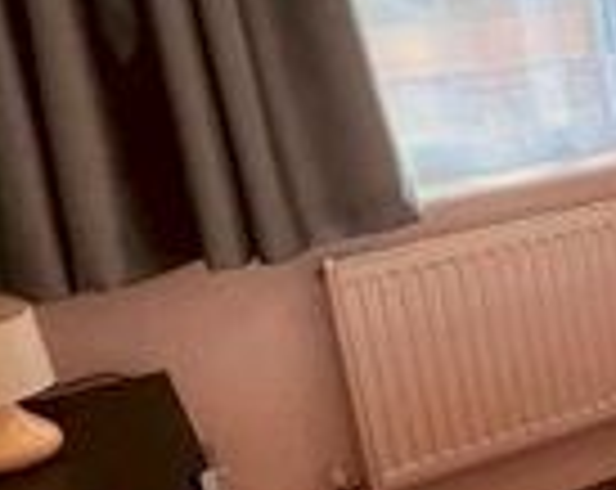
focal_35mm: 65
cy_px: 155
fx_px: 1183
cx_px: 1344
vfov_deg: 23.3
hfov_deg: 17.0
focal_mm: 1.57
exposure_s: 1/122
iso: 64
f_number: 1.8
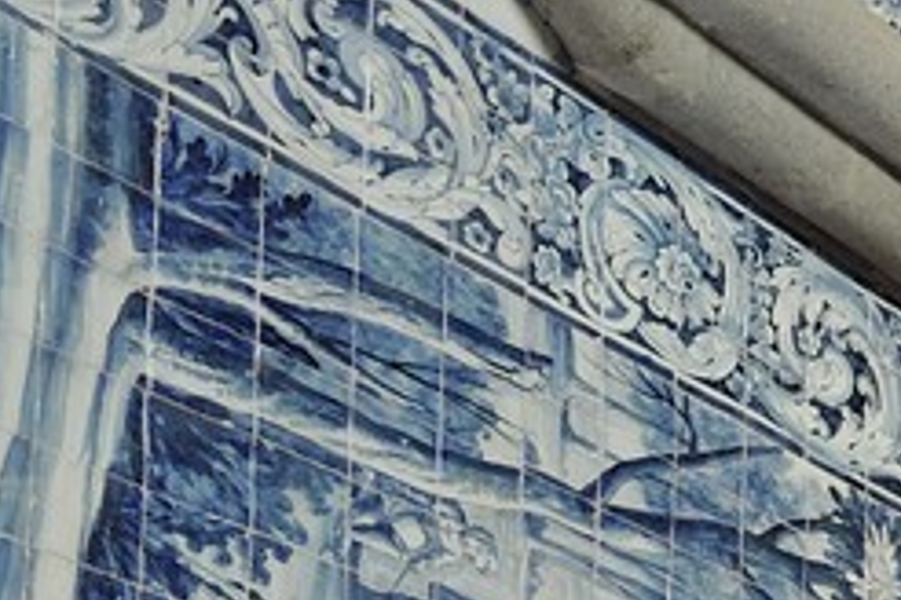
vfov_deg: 11.7
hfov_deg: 10.9
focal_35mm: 91
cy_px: 1533
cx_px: 2842
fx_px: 2277
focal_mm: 14
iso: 200
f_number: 7.1
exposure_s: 1/1.67
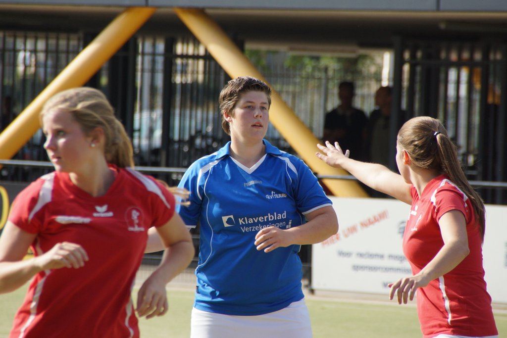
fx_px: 4859
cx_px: 254
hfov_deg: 6.0
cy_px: 169
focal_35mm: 345
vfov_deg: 4.0
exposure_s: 1/500
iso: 320
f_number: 7.1
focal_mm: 230
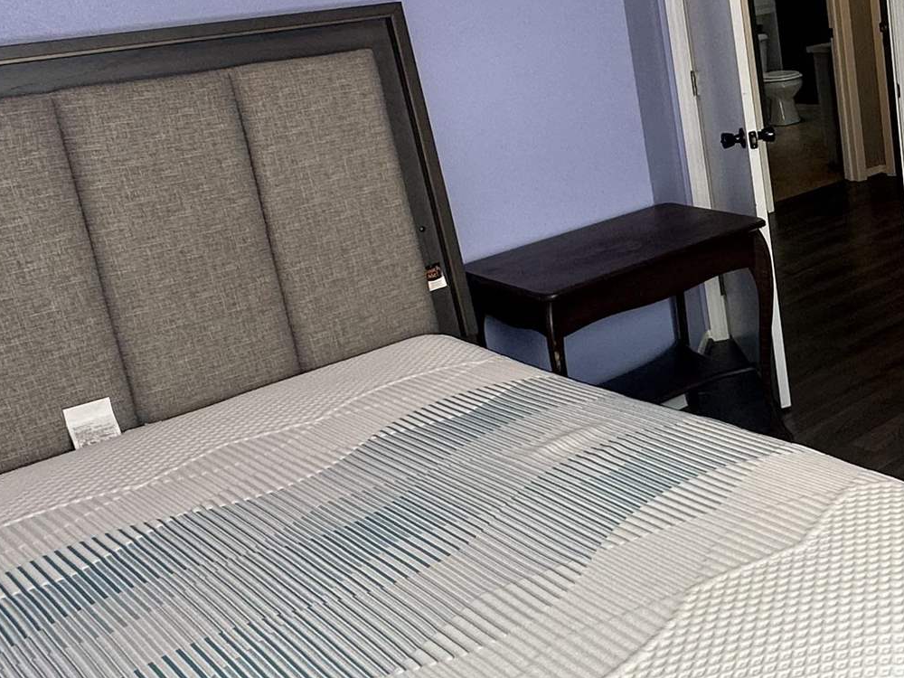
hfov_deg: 39.2
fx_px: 1123
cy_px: 187
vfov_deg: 33.1
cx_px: 886
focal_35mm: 43
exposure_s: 1/120
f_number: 2.2
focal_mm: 2.22
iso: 100
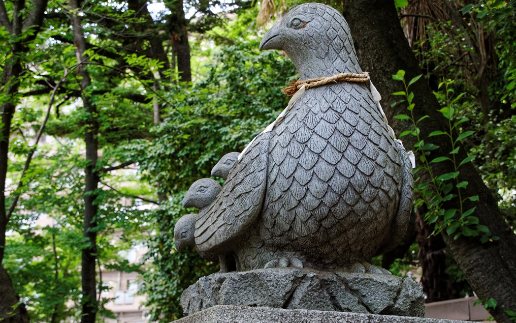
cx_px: 256
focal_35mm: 81
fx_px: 1139
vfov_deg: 16.1
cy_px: 161
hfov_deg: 25.5
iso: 800
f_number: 8
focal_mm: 53
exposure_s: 1/100
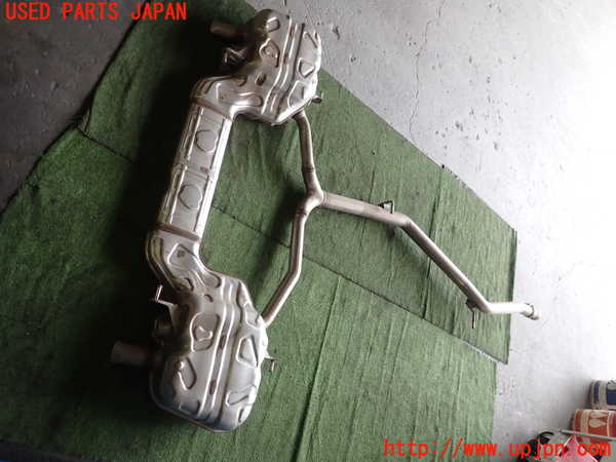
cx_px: 308
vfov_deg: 54.9
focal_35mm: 25
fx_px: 445
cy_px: 231
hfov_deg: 69.4
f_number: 2
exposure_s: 1/80
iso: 100
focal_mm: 4.5
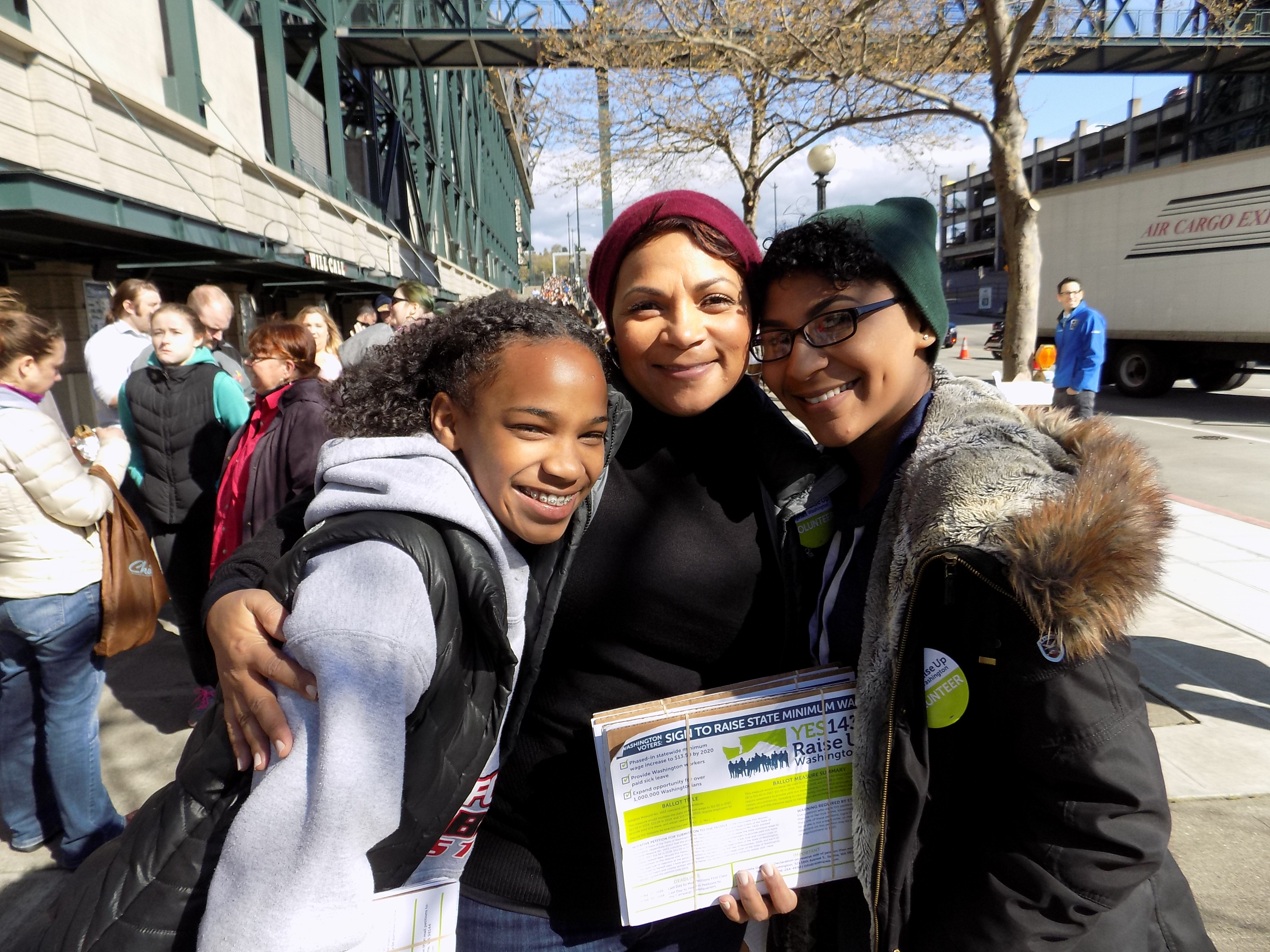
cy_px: 476
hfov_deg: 73.9
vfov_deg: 58.9
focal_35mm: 23
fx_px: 844
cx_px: 635
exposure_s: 1/640
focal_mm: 4
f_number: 3.1
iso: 80
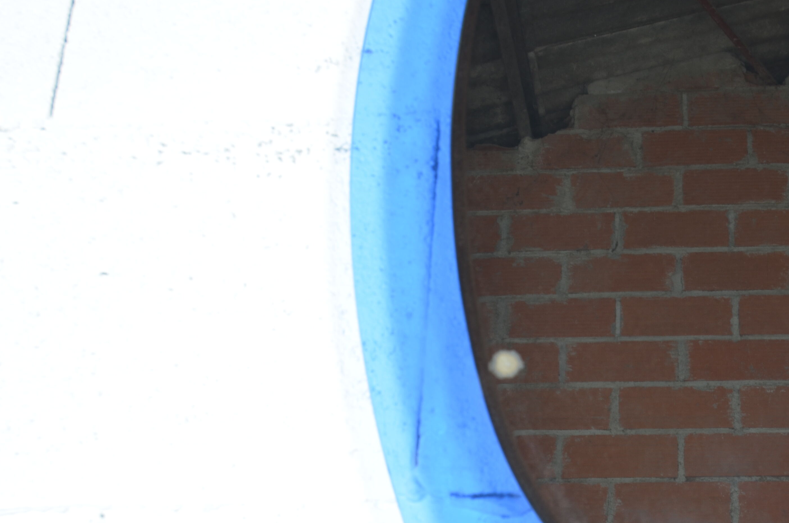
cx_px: 619
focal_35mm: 63
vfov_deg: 21.3
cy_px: 396
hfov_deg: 31.2
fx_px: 1378
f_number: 11
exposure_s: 1/125
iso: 100
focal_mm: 24
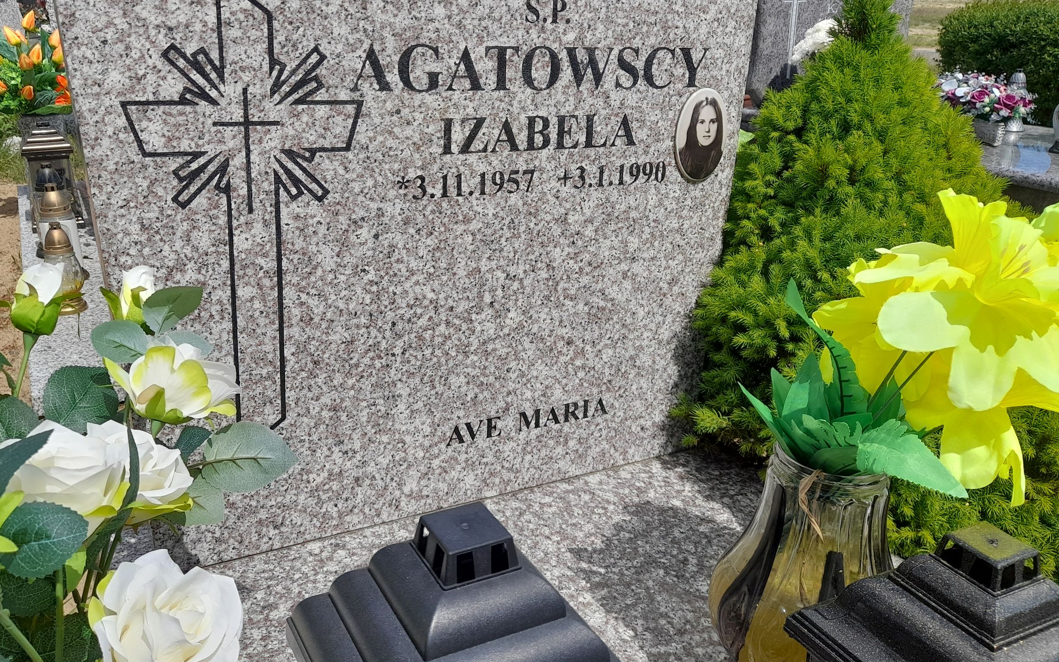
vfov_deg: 40.5
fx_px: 895
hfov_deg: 61.1
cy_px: 286
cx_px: 480
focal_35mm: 31
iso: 20
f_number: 2
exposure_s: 1/938
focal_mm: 4.6
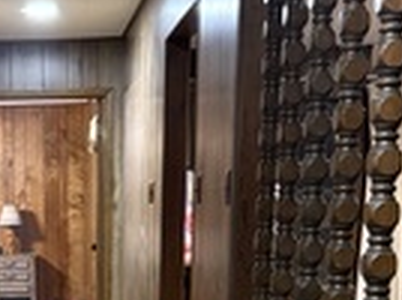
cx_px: 9
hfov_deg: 22.0
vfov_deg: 16.2
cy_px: 393
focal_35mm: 86
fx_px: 997
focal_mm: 6.76
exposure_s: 1/60
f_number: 1.78
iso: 640
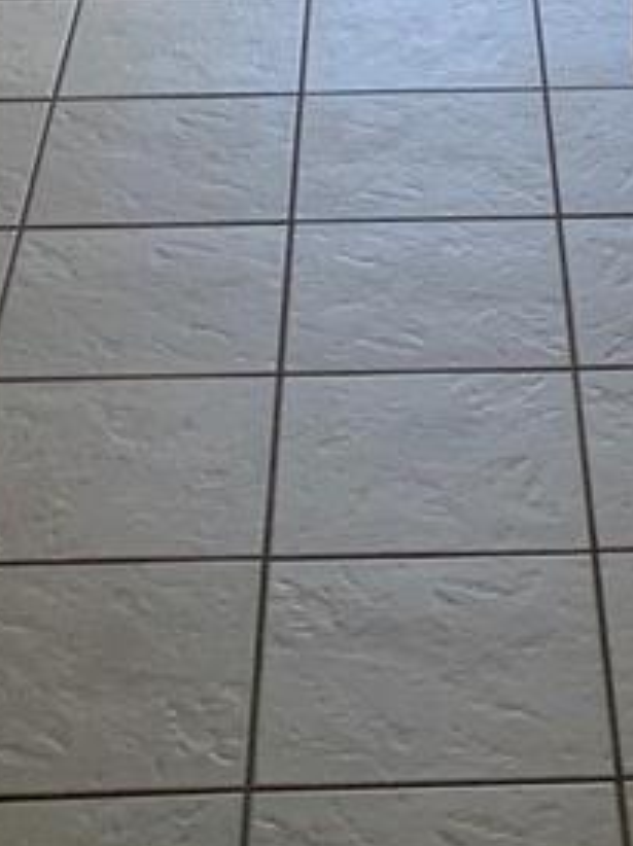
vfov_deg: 15.0
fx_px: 2784
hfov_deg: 12.9
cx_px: 503
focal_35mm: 114
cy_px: -676
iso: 100
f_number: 1.8
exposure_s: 1/77
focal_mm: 4.25
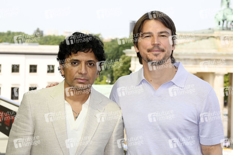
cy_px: 78
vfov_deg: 13.4
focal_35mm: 102
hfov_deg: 20.0
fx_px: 660
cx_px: 116
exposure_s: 1/200
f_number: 11
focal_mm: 102
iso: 320
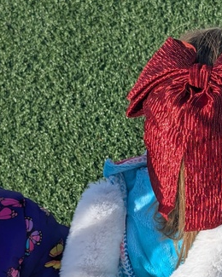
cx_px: 189
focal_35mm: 83
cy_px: 180
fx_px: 682
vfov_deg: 22.9
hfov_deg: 18.3
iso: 59
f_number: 1.73
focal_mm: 4.38
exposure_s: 1/5848
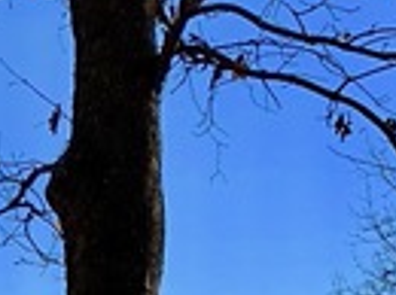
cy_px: 599
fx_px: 1770
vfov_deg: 9.0
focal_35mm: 155
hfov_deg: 11.3
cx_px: -449
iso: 25
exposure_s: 1/2114
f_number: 1.8
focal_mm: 4.25
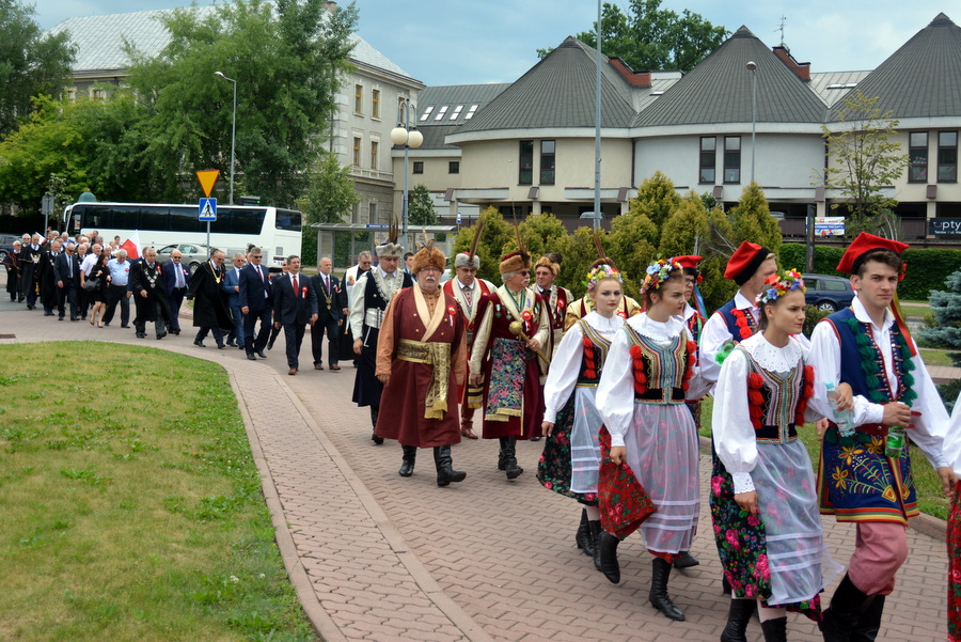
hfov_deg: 49.5
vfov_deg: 34.2
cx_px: 480
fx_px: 1042
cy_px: 321
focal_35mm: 39
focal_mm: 26
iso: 400
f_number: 4.5
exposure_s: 1/1250
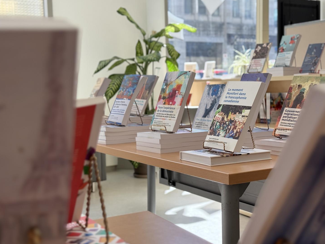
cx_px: 164
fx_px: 460
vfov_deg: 29.7
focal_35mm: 49
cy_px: 123
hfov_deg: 38.9
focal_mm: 6.76
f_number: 1.78
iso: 64
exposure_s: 1/754
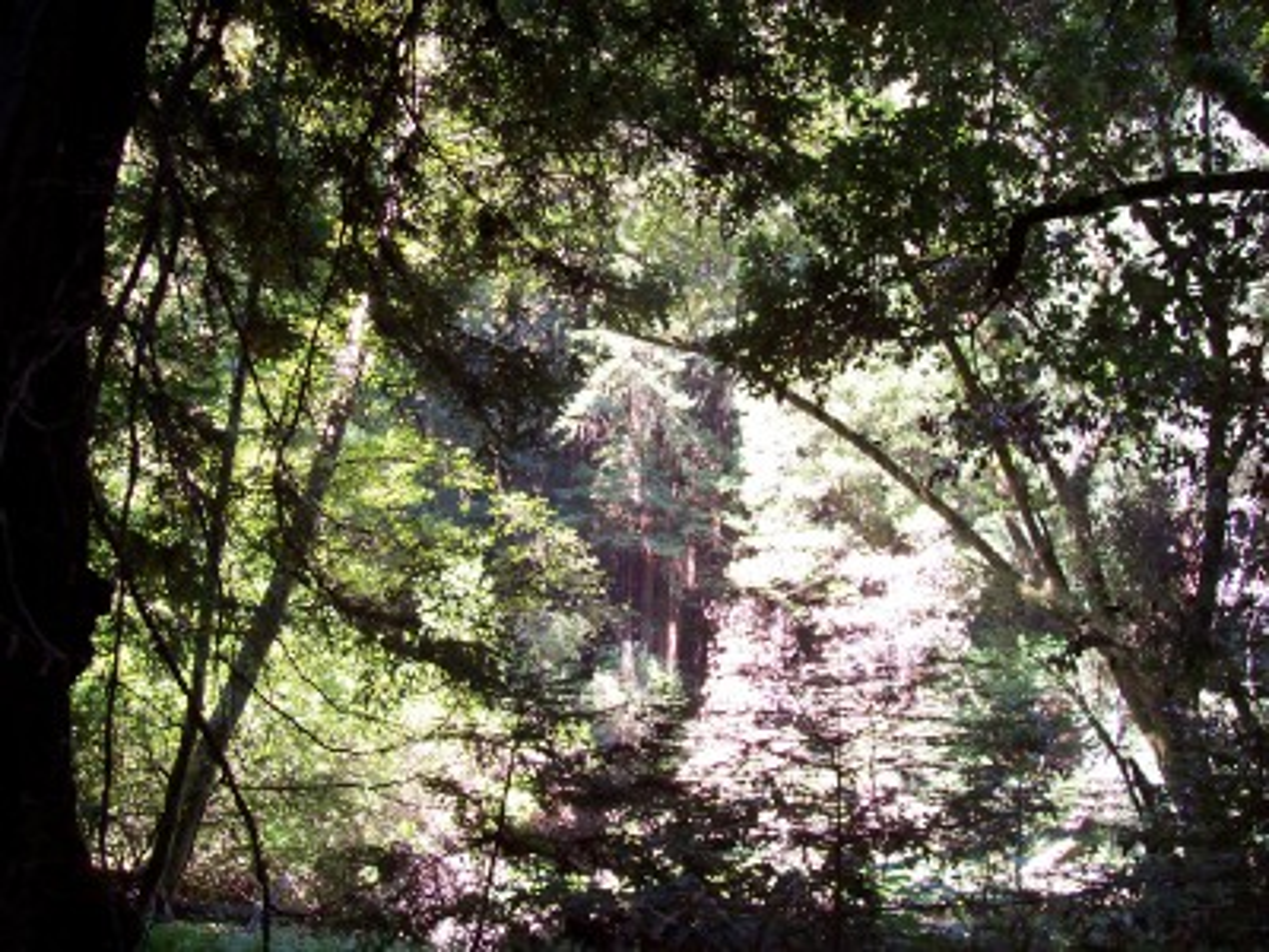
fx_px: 1356
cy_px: 476
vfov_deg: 38.7
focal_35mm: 37
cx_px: 634
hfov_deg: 50.1
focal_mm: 5.6
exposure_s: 1/45
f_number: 2.8
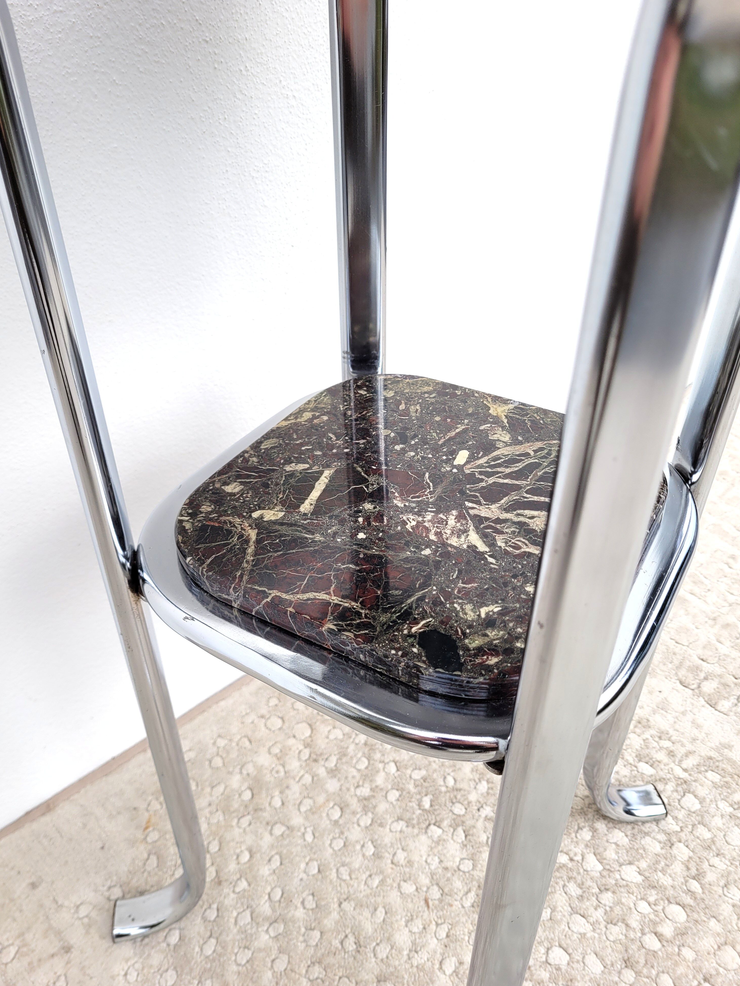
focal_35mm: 27
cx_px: 371
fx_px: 770
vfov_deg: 65.3
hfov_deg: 51.4
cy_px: 501
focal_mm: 5.4
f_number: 1.8
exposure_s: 1/986
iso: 40
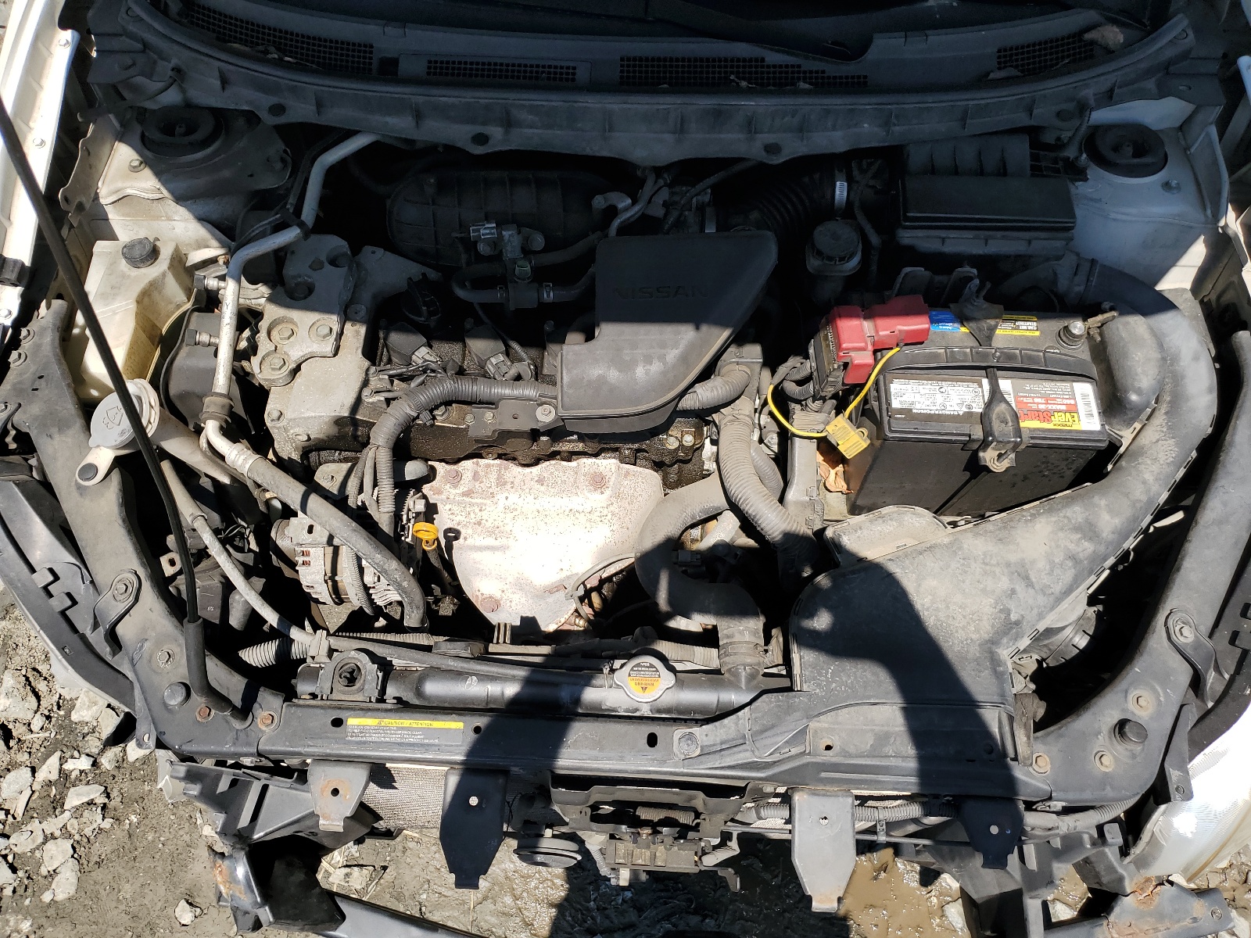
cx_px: 626
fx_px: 940
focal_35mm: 26
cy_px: 469
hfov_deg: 67.3
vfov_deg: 53.1
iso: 50
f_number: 1.5
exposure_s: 1/2500
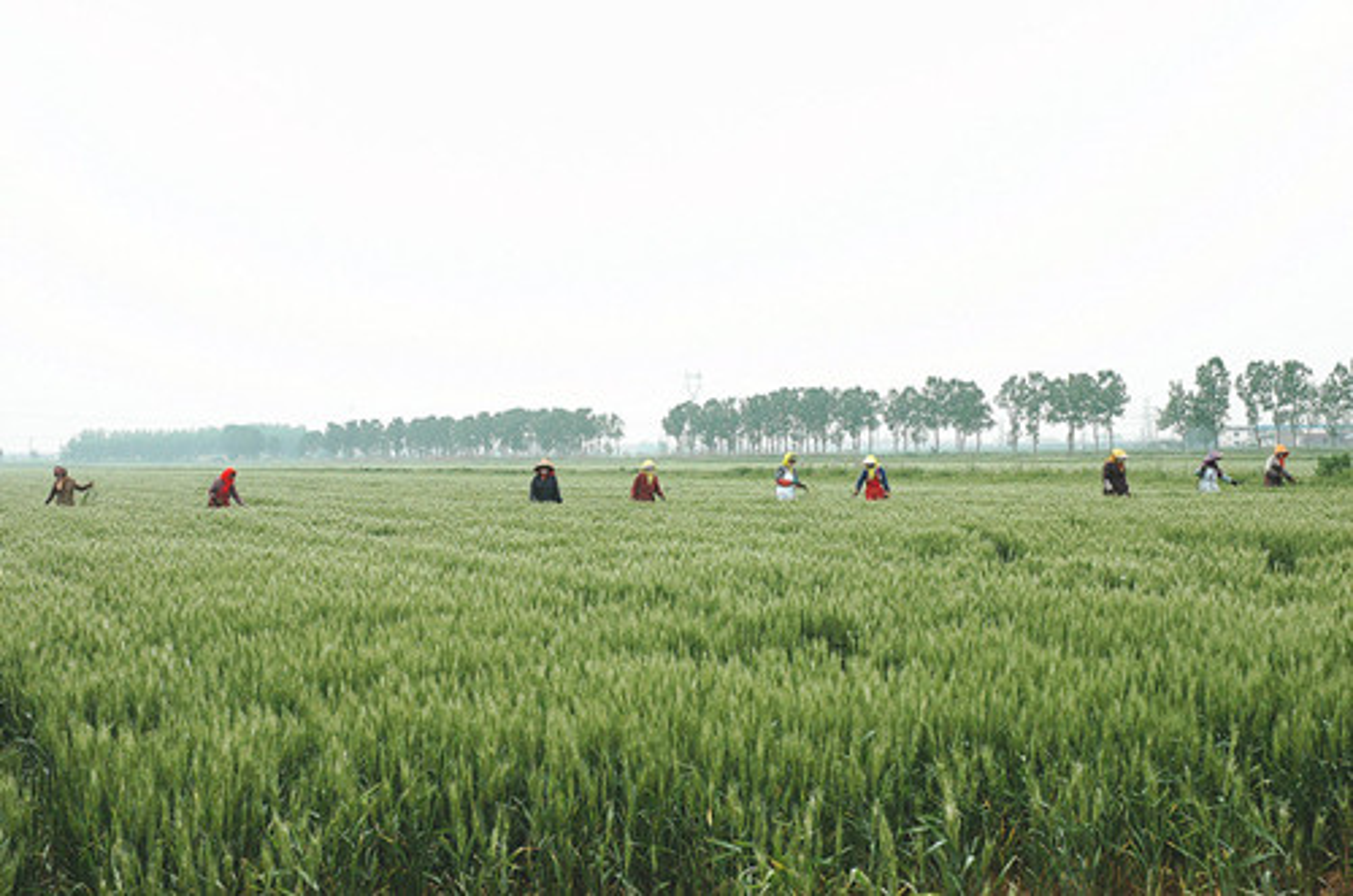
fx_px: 2250
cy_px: 448
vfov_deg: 22.5
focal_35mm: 60
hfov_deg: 33.5
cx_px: 676
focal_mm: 40
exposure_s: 1/400
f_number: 10
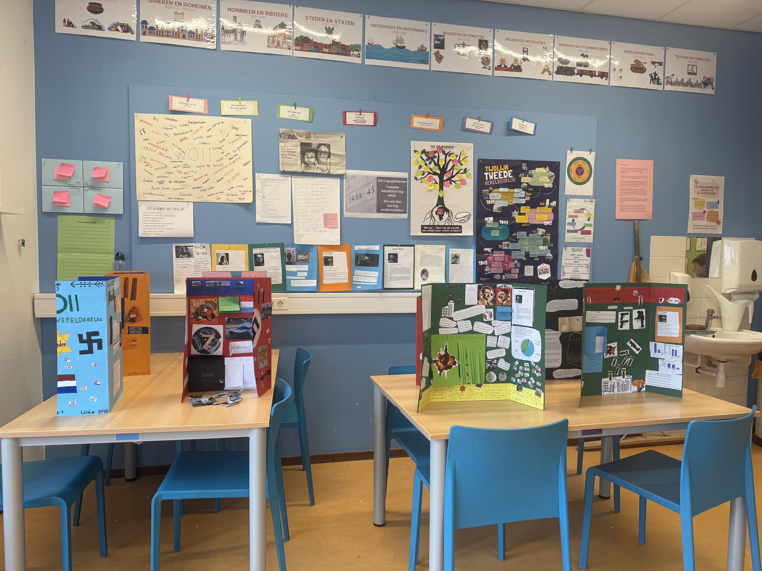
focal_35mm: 24
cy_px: 286
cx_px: 381
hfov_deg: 71.6
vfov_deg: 56.8
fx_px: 528
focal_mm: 6.76
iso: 80
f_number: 1.78
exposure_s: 1/90
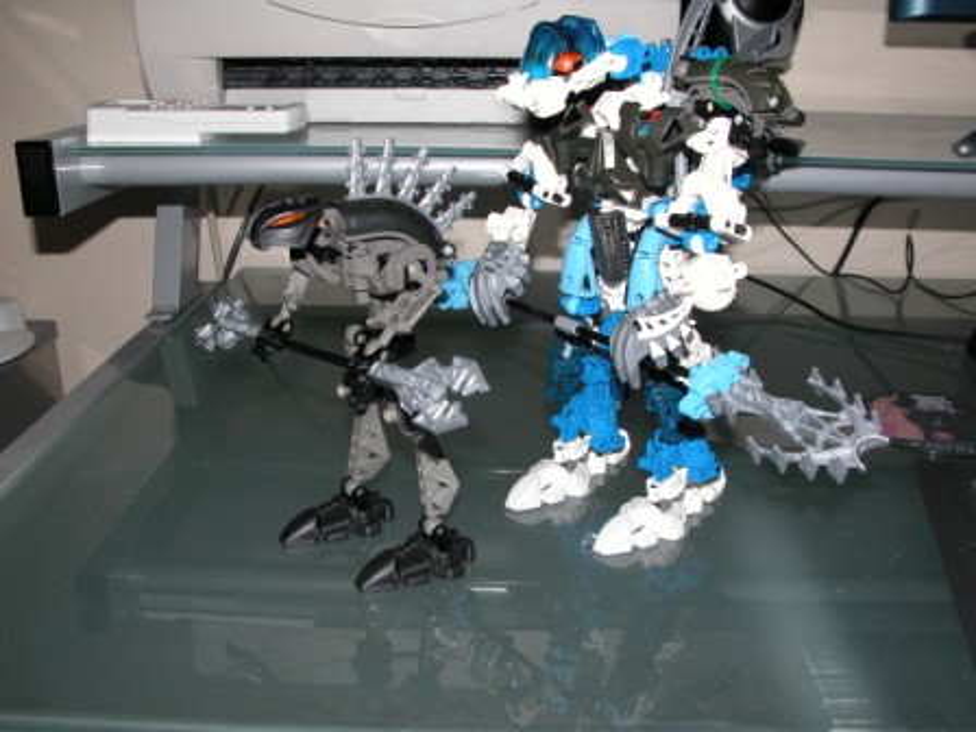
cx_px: 488
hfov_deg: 54.0
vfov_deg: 41.8
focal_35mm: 34
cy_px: 366
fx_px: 959
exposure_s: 1/60
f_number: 5
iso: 100
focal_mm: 8.9
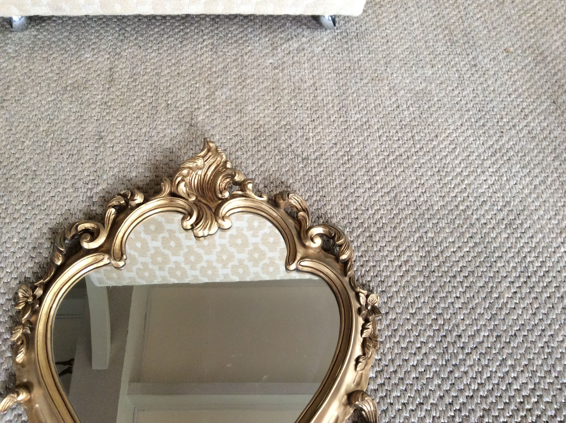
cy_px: 212
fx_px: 522
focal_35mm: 32
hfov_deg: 56.9
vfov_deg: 44.1
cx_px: 283
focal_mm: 3.3
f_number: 2.4
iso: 80
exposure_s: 1/25
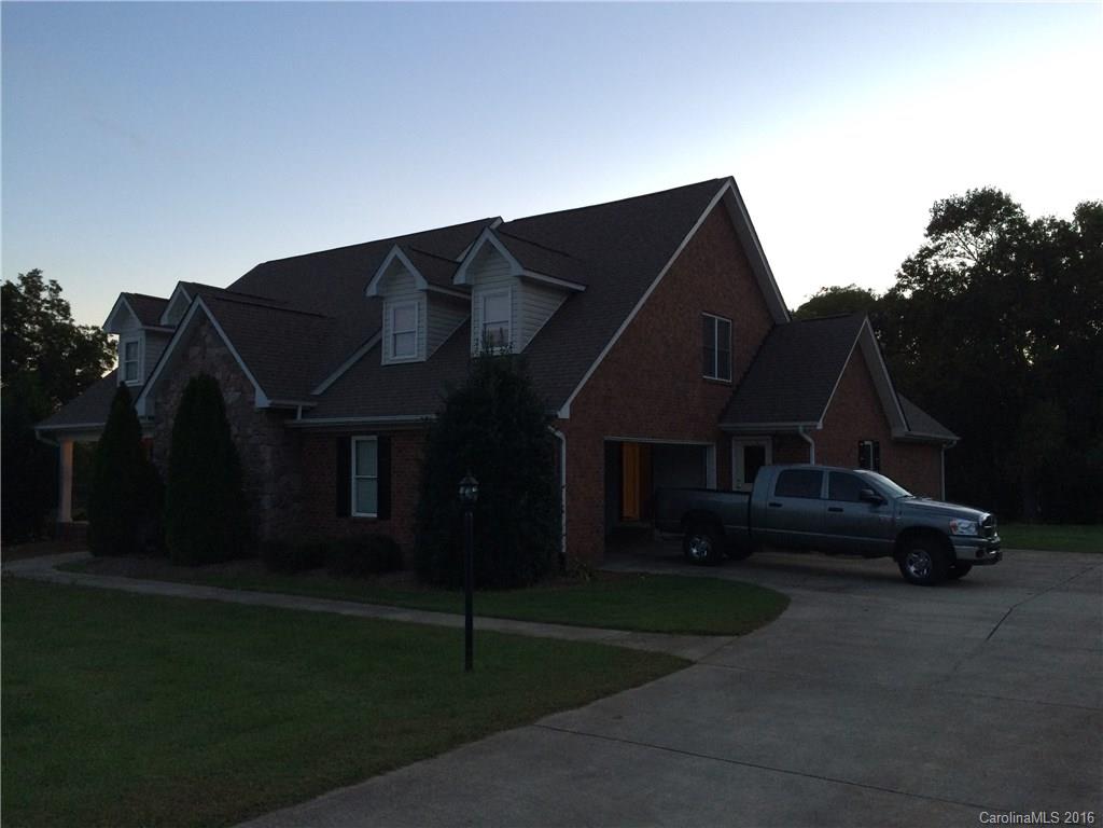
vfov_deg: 48.2
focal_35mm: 29
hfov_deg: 61.7
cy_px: 414
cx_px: 552
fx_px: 924
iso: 100
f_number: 2.2
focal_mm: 4.15
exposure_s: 1/30
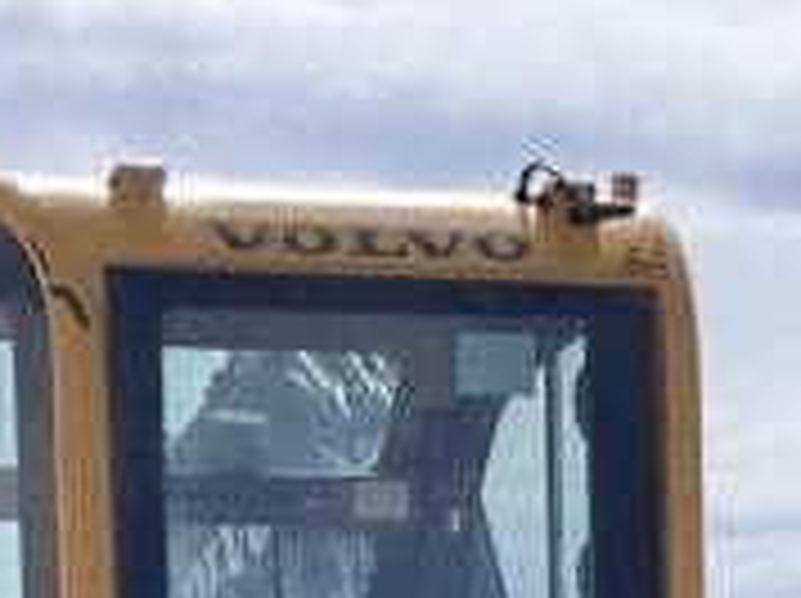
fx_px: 5615
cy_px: 1437
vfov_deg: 5.9
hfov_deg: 8.1
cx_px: 675
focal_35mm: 243
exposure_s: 1/2469
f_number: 1.78
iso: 64
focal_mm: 6.86
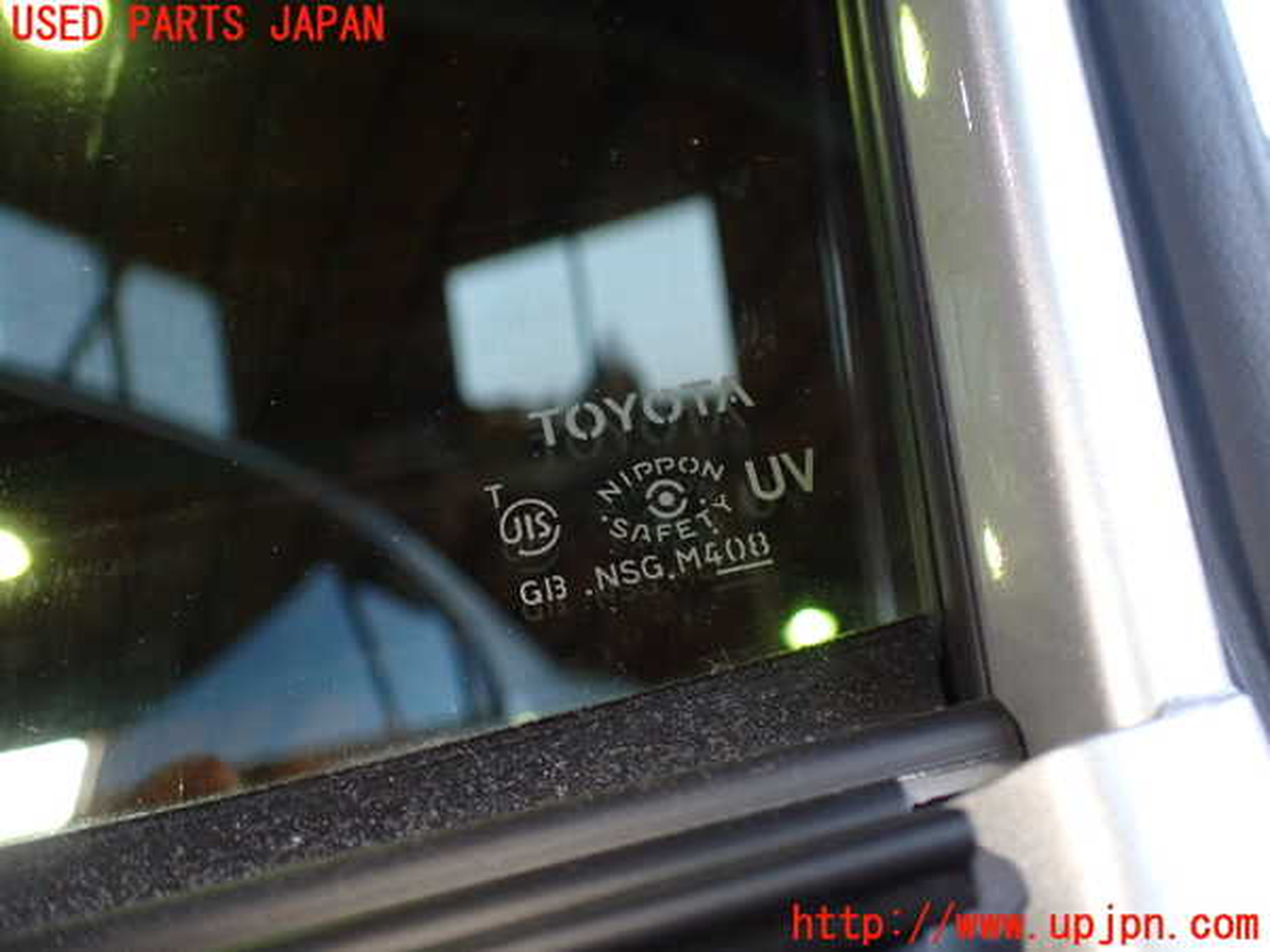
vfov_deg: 46.8
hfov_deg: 60.0
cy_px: 476
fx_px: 1101
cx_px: 635
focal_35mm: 30
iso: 400
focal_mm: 5.4
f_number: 2.3
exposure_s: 1/125
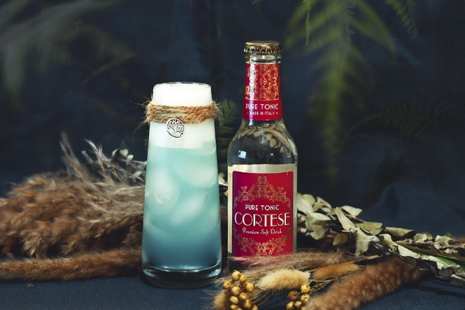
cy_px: 155
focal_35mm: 126
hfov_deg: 16.3
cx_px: 232
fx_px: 1627
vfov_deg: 10.9
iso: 1000
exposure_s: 1/15
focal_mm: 84.8
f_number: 5.2
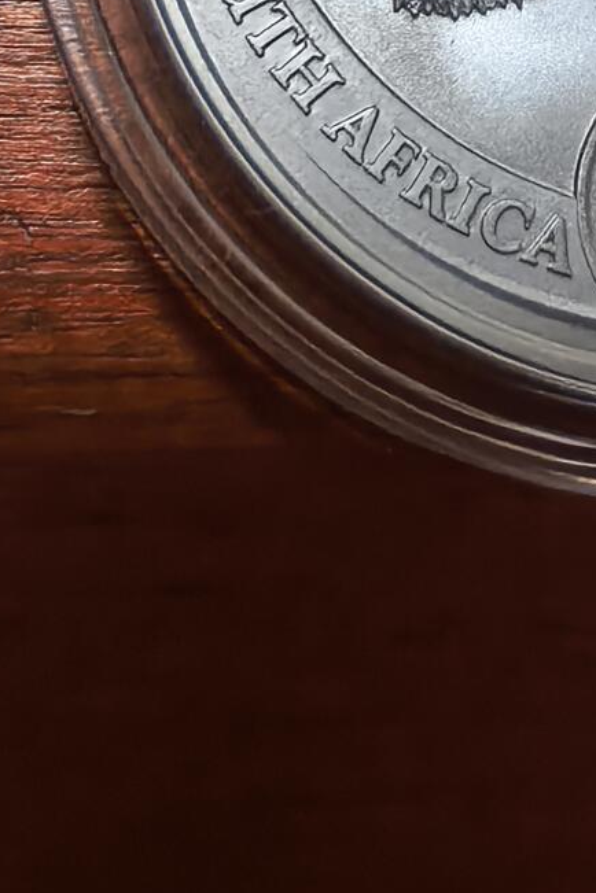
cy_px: -182
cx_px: 651
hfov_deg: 19.0
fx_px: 1713
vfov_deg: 26.1
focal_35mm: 69
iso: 160
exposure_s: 1/50
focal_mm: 1.68
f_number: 2.2
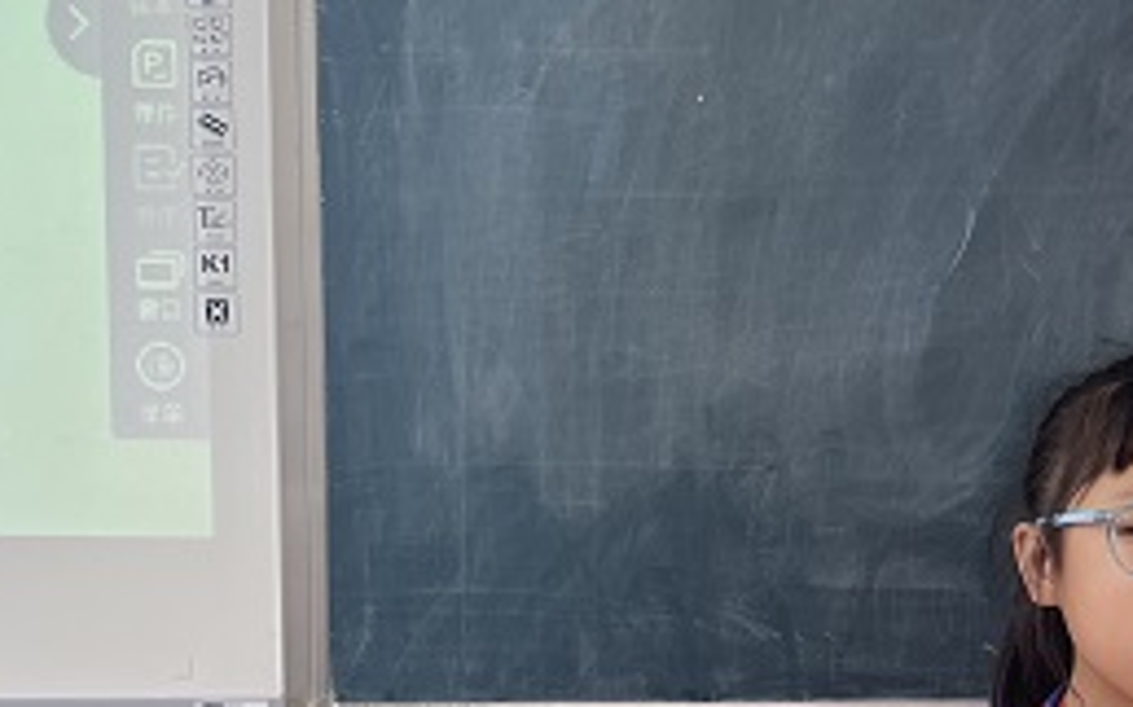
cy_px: 602
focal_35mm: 64
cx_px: 689
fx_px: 1975
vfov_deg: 20.0
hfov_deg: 31.9
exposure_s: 1/60
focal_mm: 5.1
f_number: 1.6
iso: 80
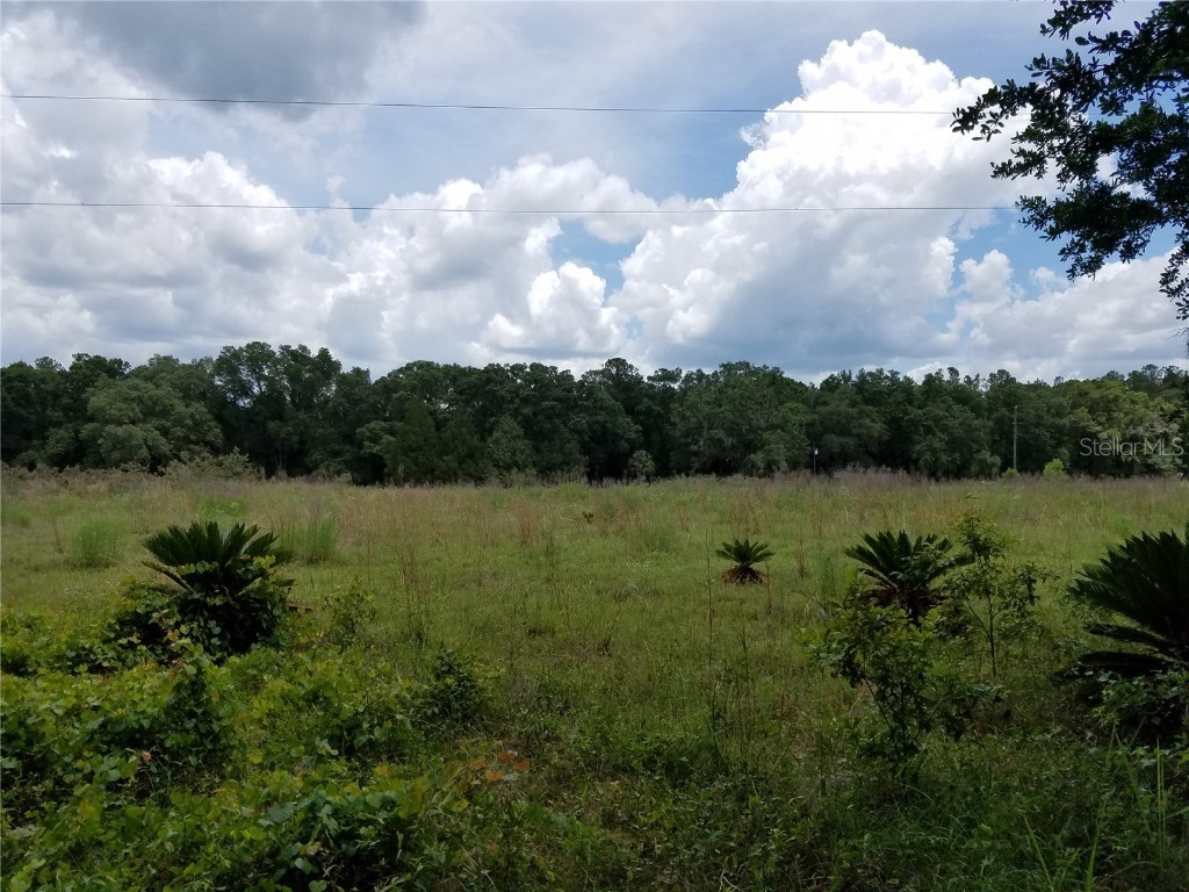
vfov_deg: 53.1
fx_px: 893
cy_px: 446
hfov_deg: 67.3
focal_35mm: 26
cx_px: 594
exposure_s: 1/3576
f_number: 1.7
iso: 50
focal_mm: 4.2
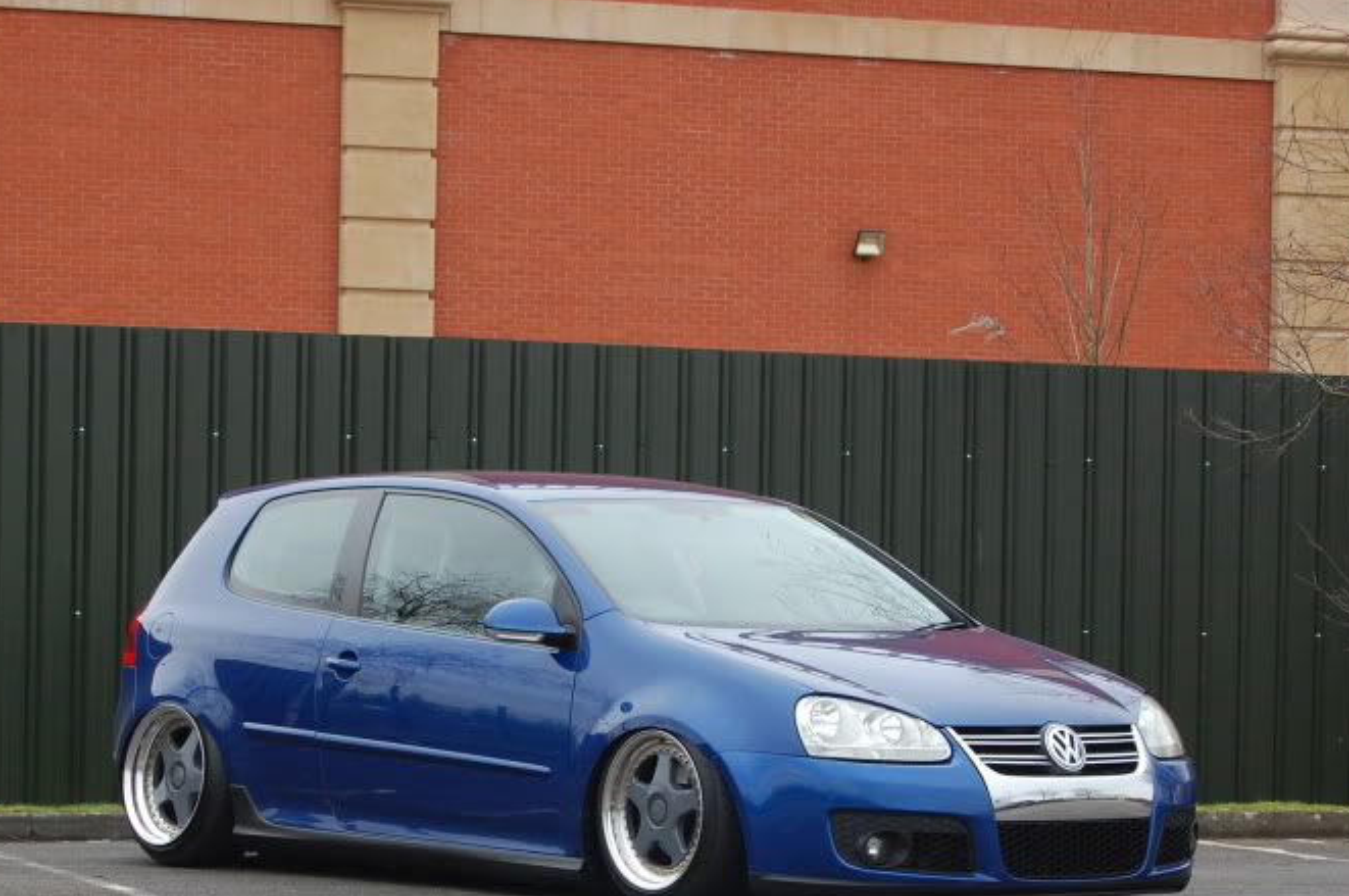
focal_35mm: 128
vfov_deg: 10.7
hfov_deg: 16.1
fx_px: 4782
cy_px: 661
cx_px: 623
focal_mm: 55
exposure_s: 1/125
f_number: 5.6
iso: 360
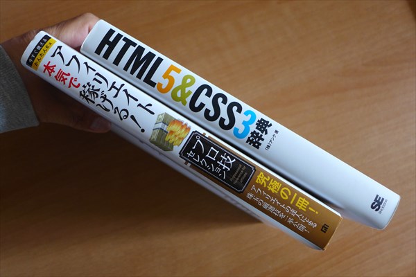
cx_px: 208
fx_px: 347
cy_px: 138
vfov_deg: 43.6
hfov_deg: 61.9
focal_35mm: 30
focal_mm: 5.9
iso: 320
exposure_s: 1/60
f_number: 1.5
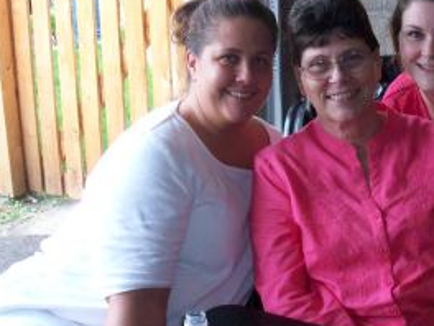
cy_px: 68
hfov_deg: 21.1
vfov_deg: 16.0
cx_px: 326
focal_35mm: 92
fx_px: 1153
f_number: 3.4
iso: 160
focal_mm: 9
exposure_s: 1/88.9
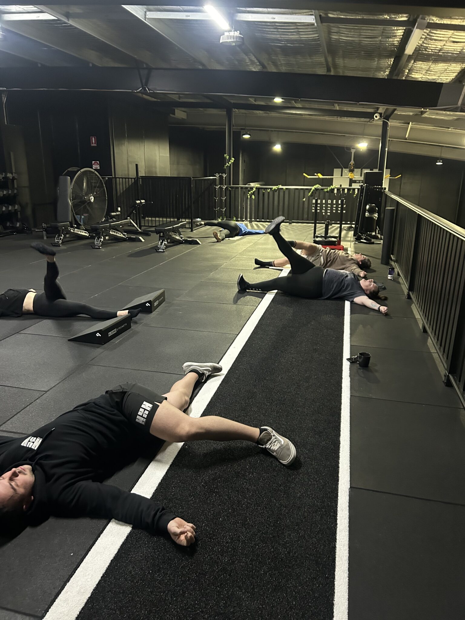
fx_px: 466
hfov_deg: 53.1
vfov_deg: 67.3
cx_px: 232
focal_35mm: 26
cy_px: 310
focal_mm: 5.7
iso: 500
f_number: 1.5
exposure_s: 1/33
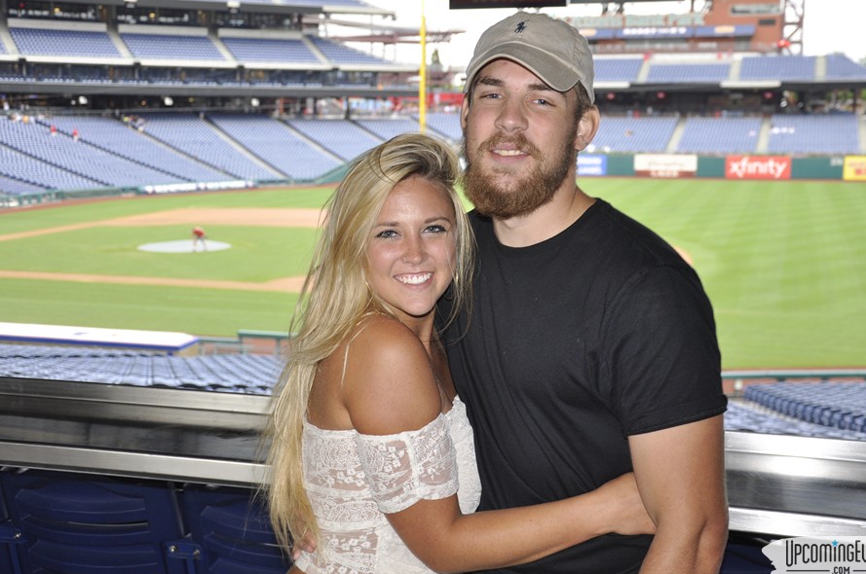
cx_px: 439
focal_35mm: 54
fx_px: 1297
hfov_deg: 36.9
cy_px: 266
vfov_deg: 25.0
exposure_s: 1/60
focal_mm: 32
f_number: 4.2
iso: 400
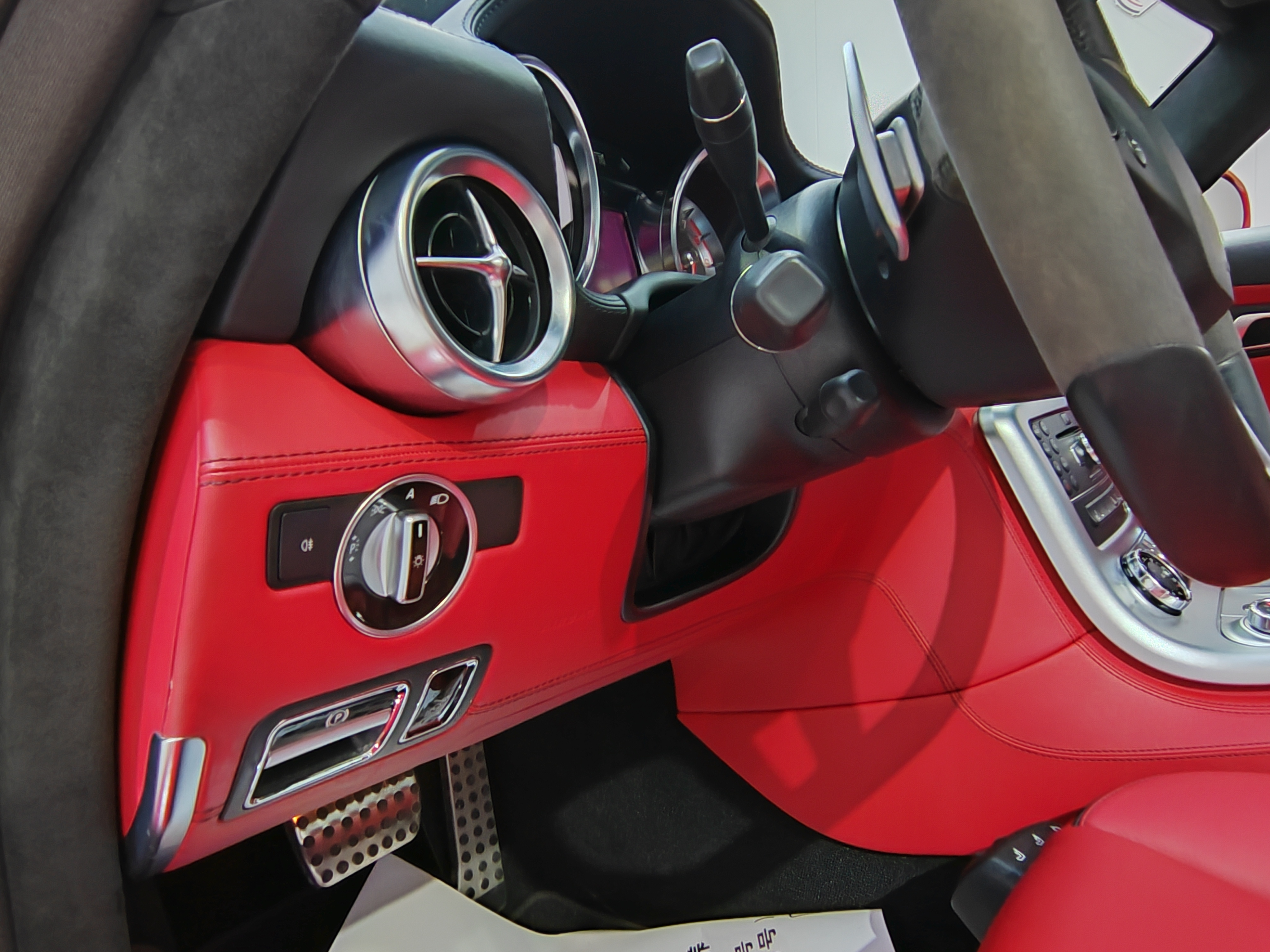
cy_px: 476
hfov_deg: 67.3
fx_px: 954
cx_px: 635
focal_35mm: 26
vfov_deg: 53.1
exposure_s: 1/33
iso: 320
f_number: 2.2
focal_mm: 2.16
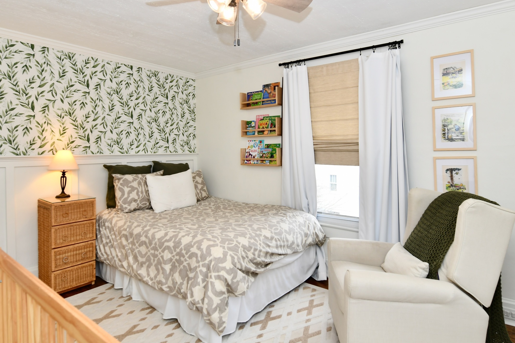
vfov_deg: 61.9
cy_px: 161
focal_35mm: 20
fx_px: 286
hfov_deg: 83.9
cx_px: 250
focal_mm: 14
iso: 400
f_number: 5.6
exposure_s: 1/60
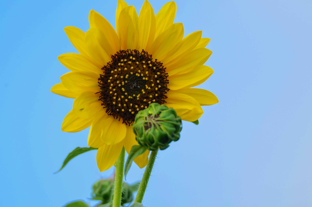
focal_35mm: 630
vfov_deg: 2.2
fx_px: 5449
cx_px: 156
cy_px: 104
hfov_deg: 3.3
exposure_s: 1/500
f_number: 6
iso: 400
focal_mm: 420
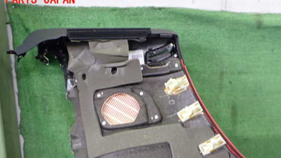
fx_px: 298
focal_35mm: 40
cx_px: 143
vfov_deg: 29.2
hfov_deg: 50.5
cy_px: 121
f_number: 2.3
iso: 320
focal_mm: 5.4
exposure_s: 1/30
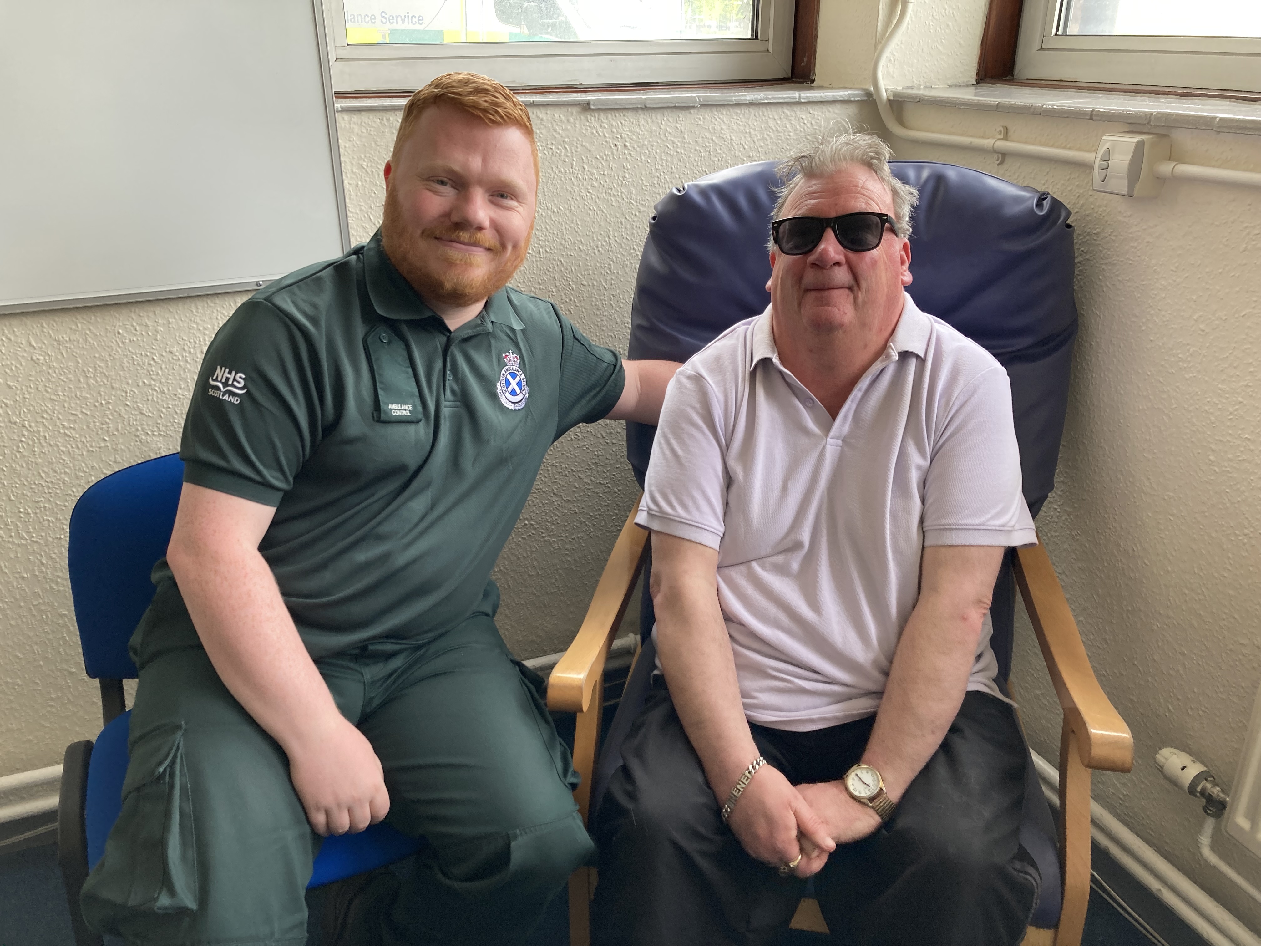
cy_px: 473
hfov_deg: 63.4
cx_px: 630
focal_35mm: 28
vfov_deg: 49.7
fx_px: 1020
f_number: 1.8
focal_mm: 3.99
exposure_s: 1/121
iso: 64
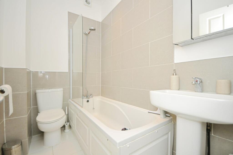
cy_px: 78
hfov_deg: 100.4
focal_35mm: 15
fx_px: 97
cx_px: 116
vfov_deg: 77.2
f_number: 7.1
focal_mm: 10
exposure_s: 1/60
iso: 800
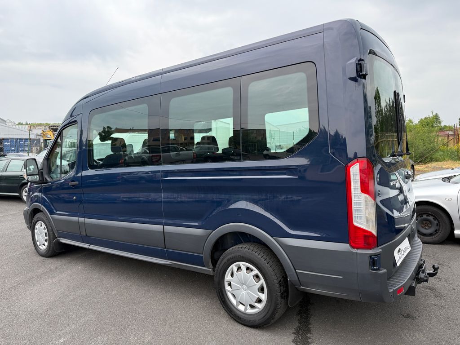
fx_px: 319
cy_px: 172
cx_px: 230
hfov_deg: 71.6
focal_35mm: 24
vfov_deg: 56.8
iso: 100
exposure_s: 1/1091
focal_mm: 6.76
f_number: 1.78
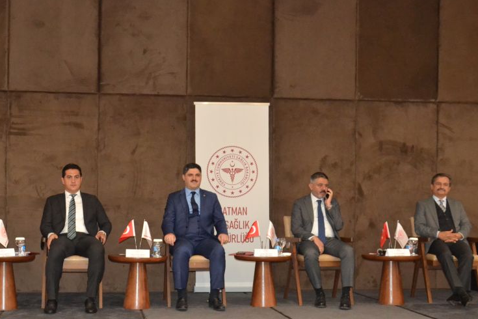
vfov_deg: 29.1
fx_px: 611
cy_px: 198
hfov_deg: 42.4
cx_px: 175
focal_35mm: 46
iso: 3200
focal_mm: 22
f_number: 3.8
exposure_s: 1/60
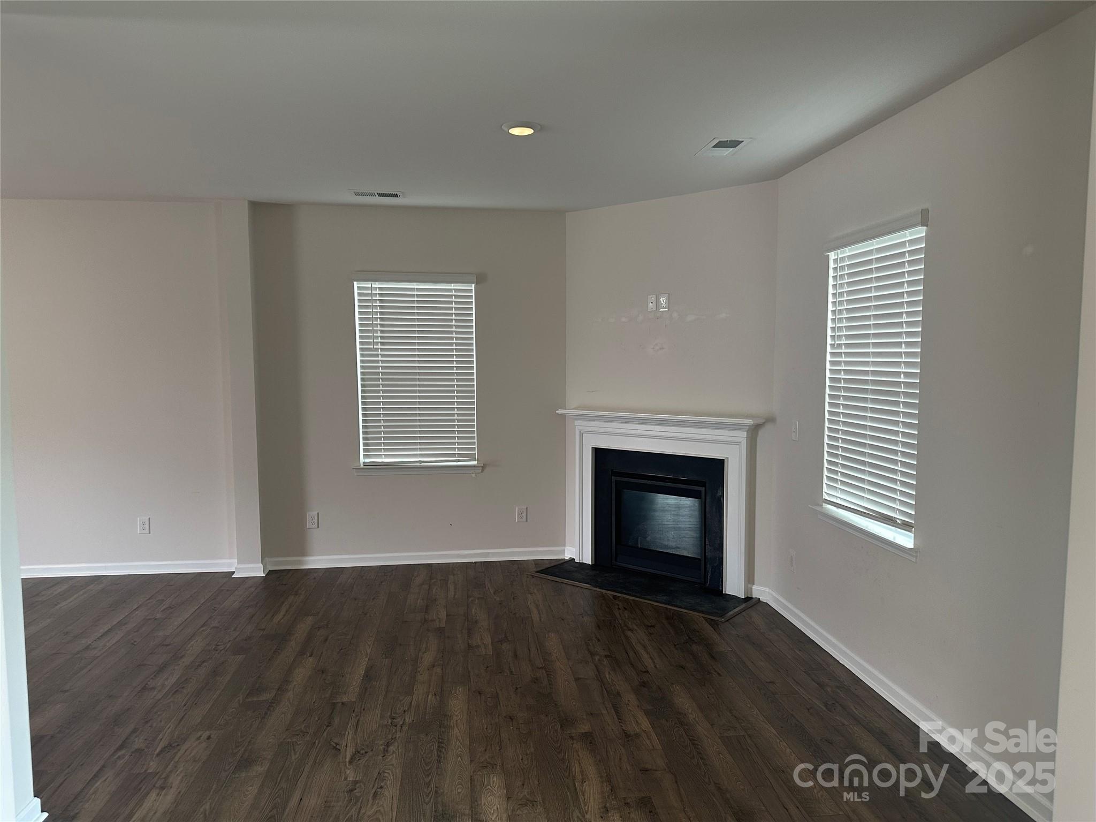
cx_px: 548
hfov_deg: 71.6
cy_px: 411
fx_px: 760
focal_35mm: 24
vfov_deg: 56.8
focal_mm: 6.86
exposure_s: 1/120
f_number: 1.78
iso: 200
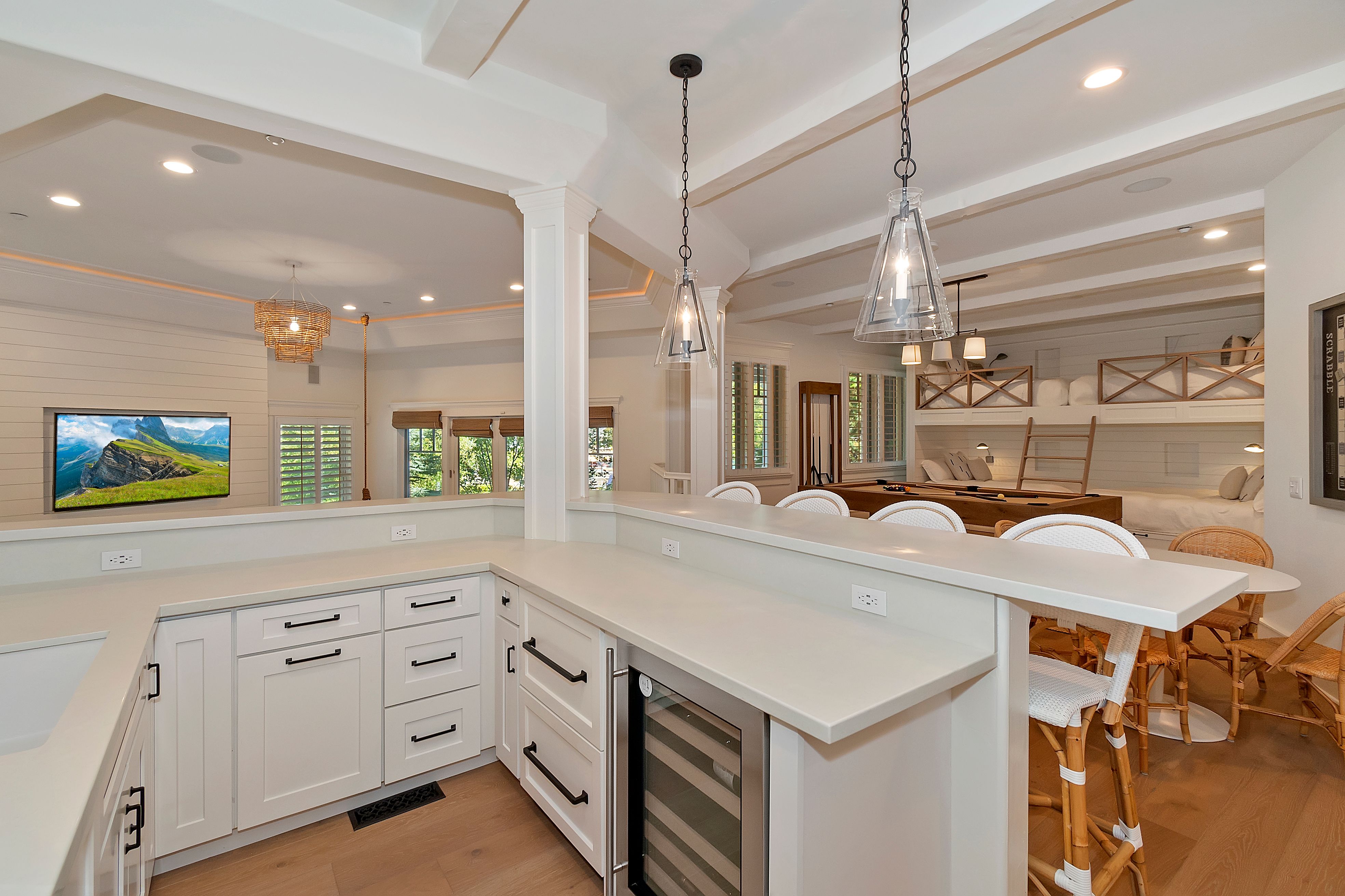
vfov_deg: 77.3
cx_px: 672
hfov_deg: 100.4
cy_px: 448
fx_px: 560
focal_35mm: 15
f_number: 8
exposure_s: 1/30
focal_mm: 10
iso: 400
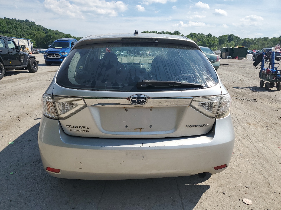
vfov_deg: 53.1
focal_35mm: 26
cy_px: 105
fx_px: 211
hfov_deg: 67.3
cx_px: 140
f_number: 1.5
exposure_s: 1/3333
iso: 50
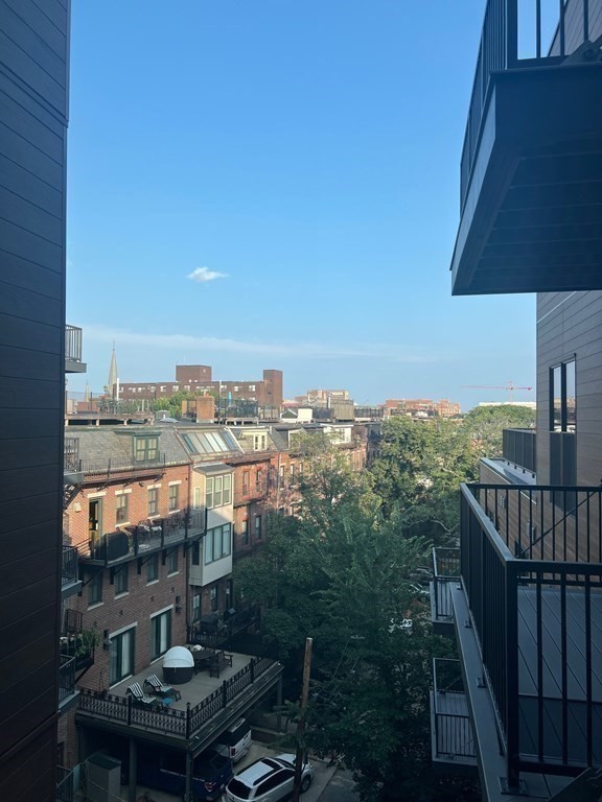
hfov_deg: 53.1
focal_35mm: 26
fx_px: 603
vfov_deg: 67.3
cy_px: 401
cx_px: 301
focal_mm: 5.7
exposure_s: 1/1838
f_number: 1.5
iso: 50
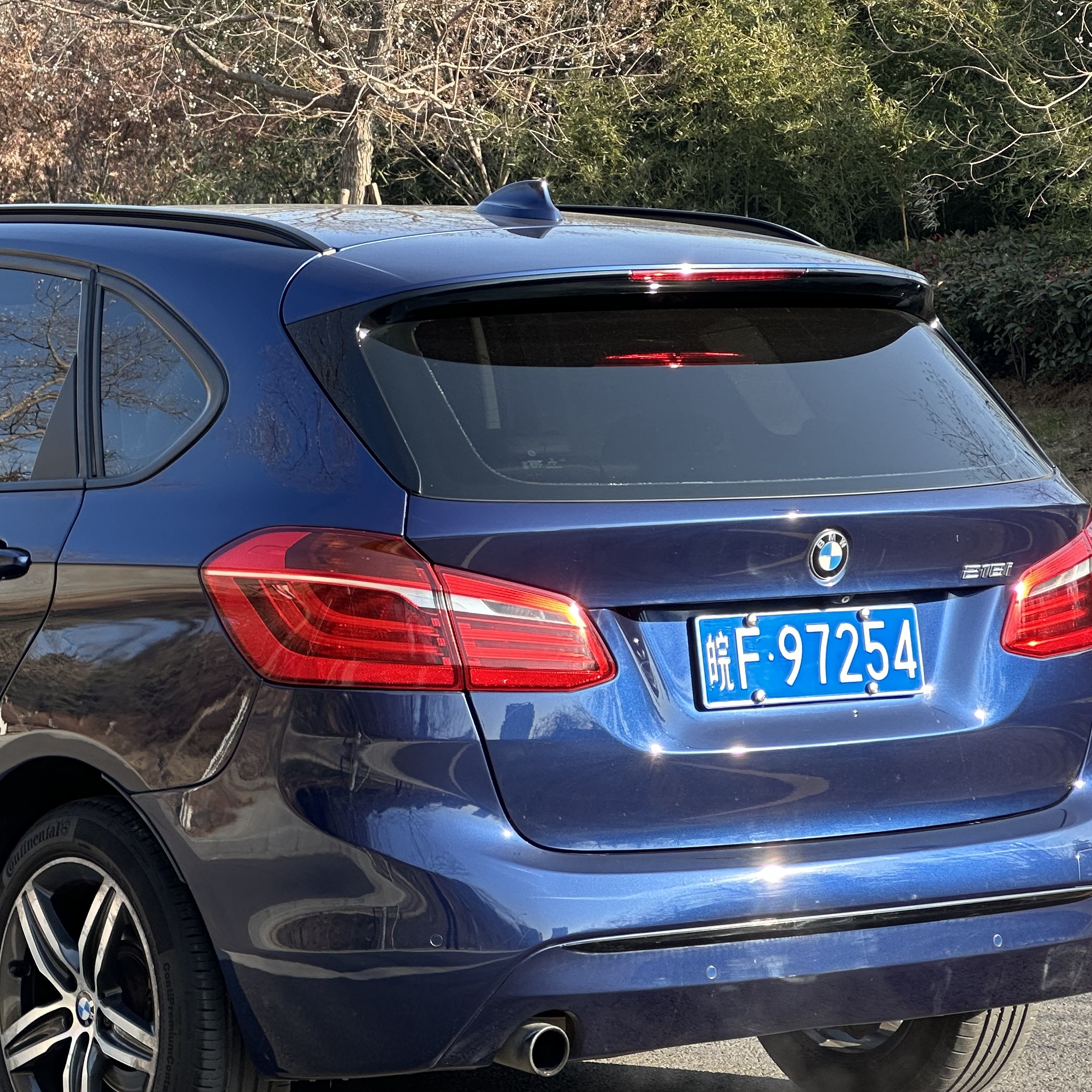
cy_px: 527
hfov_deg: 13.2
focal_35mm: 132
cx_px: 243
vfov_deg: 13.2
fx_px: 4711
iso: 32
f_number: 2.8
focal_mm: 9
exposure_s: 1/153
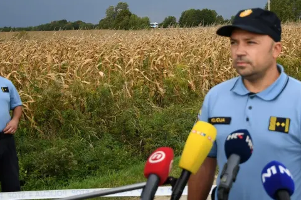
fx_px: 477
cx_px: 174
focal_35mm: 57
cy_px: 73
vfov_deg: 23.7
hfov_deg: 35.0
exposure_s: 1/2000
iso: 500
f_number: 4
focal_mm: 24
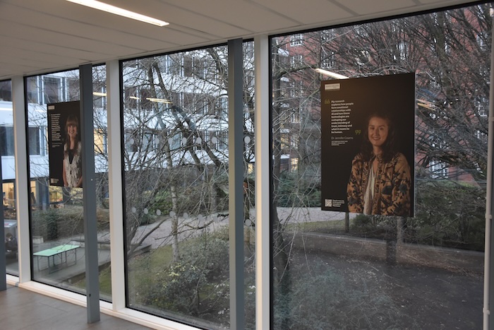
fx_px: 453
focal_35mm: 33
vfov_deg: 40.0
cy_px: 165
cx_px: 247
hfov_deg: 57.2
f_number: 3.5
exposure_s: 1/60
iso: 1250
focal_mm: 22
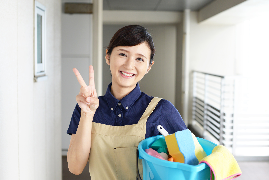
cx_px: 134
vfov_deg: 27.0
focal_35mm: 50
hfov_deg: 39.6
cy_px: 90
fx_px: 374
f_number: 4
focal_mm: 50
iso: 400
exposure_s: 1/125
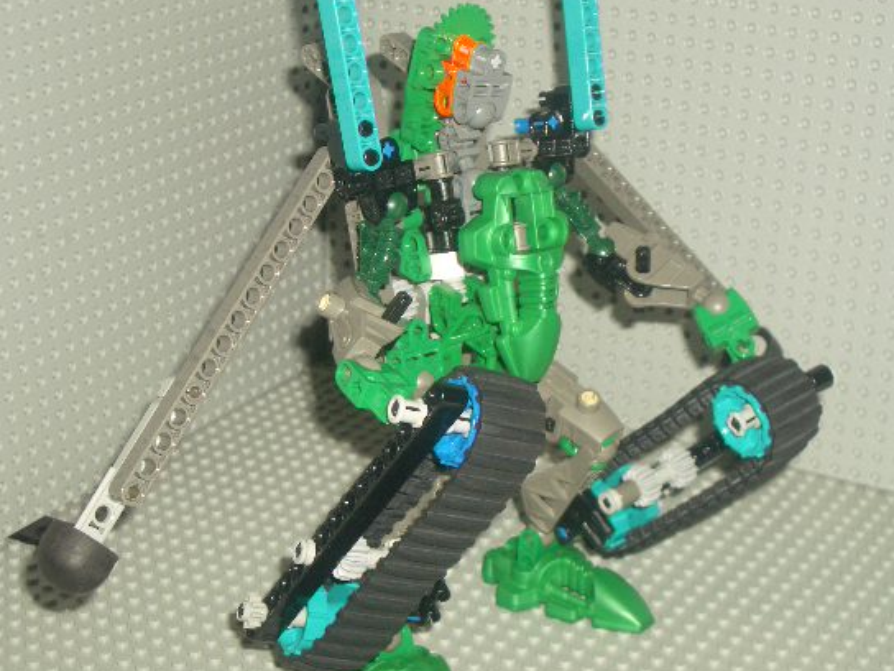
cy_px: 298
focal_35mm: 73
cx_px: 434
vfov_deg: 20.2
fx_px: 1885
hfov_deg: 26.7
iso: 100
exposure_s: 1/60
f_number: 3.5
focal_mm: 10.2
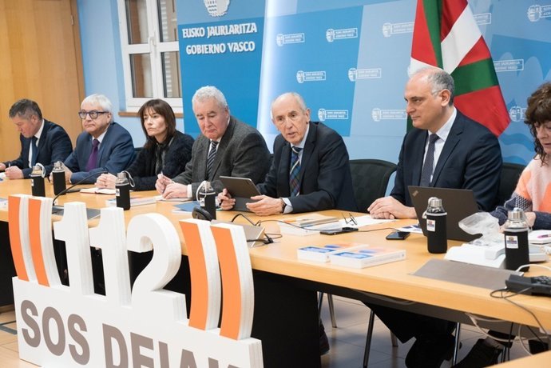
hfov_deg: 29.2
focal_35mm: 69
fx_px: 1056
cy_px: 184
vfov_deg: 19.7
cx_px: 276
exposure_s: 1/160
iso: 5000
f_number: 5.6
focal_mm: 69
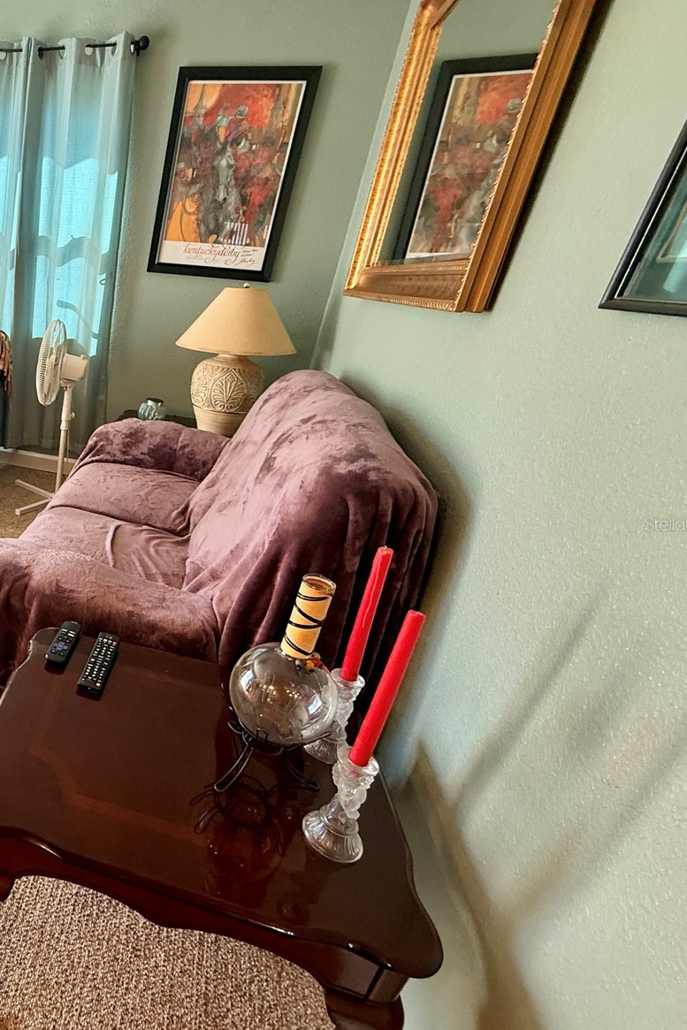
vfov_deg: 84.0
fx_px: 572
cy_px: 523
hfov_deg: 51.4
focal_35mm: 20
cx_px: 20
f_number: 2.2
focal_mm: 2.22
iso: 200
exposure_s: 1/60
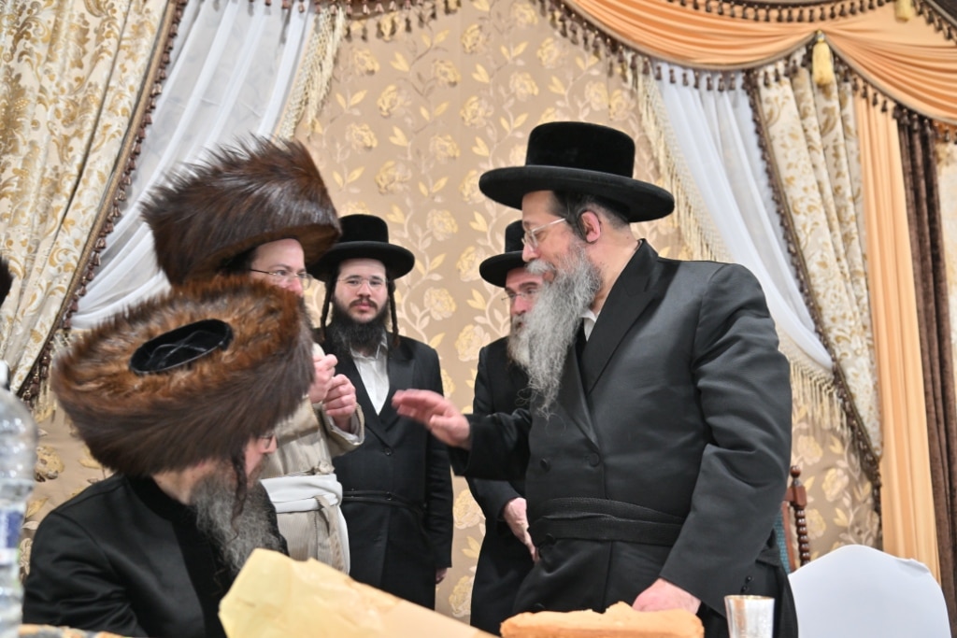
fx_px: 930
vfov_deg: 37.9
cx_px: 478
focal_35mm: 35
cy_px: 319
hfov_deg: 54.4
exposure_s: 1/125
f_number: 4
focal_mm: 35
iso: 1000
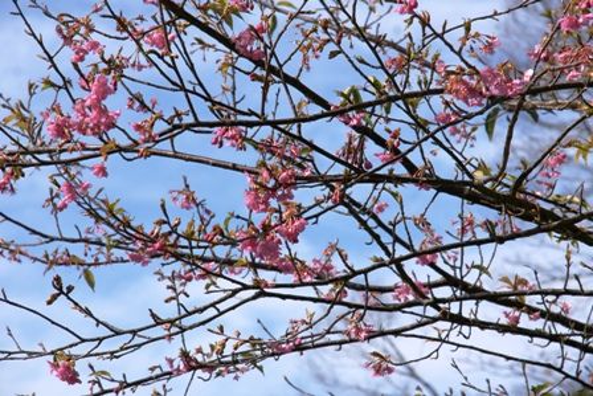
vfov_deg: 8.7
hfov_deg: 13.0
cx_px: 296
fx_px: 2595
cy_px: 198
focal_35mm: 158
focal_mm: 105
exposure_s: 1/320
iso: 200
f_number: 10
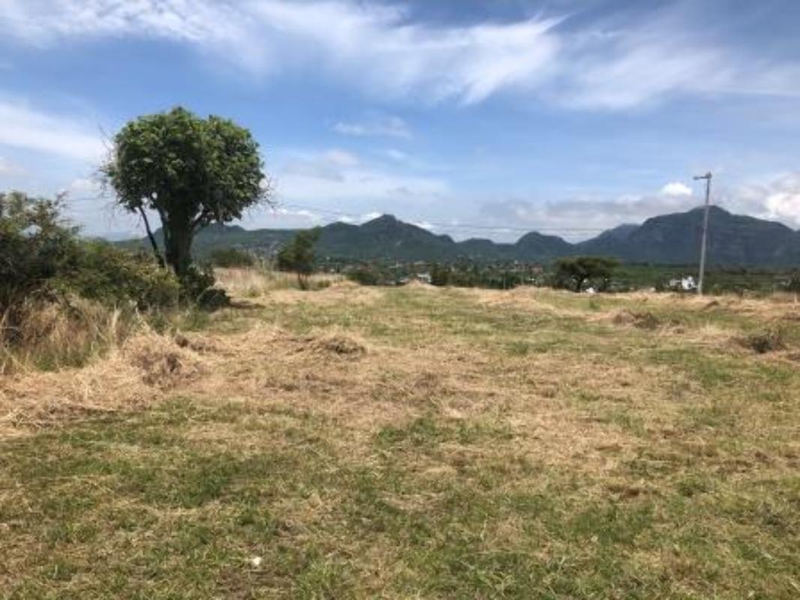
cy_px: 300
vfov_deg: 49.8
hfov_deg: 63.4
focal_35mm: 28
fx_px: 647
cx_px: 400
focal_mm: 3.99
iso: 20
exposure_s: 1/2525
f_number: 1.8
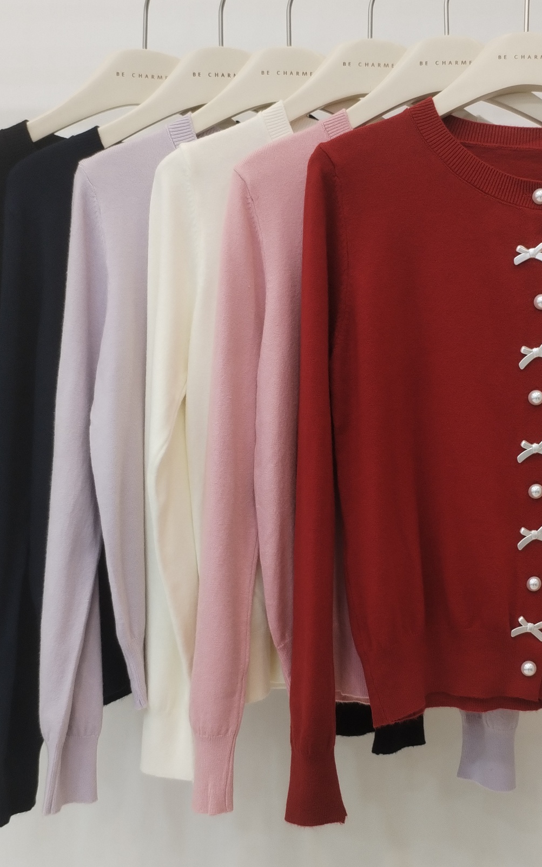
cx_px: 331
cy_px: 458
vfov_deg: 43.5
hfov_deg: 27.9
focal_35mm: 46
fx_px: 1088
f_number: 1.8
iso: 279
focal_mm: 4.75
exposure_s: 1/50
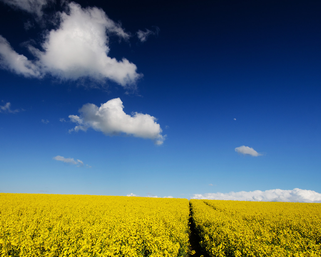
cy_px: 128
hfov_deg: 73.5
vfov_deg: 63.1
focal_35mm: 22
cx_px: 116
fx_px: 209
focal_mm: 10
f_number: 8
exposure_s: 1/200
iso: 100
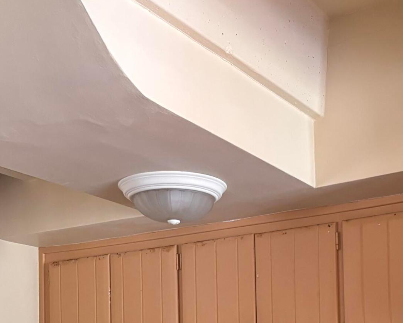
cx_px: 272
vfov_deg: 20.6
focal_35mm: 70
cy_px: 374
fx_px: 835
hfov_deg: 27.0
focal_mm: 5.96
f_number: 1.6
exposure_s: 1/60
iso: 400
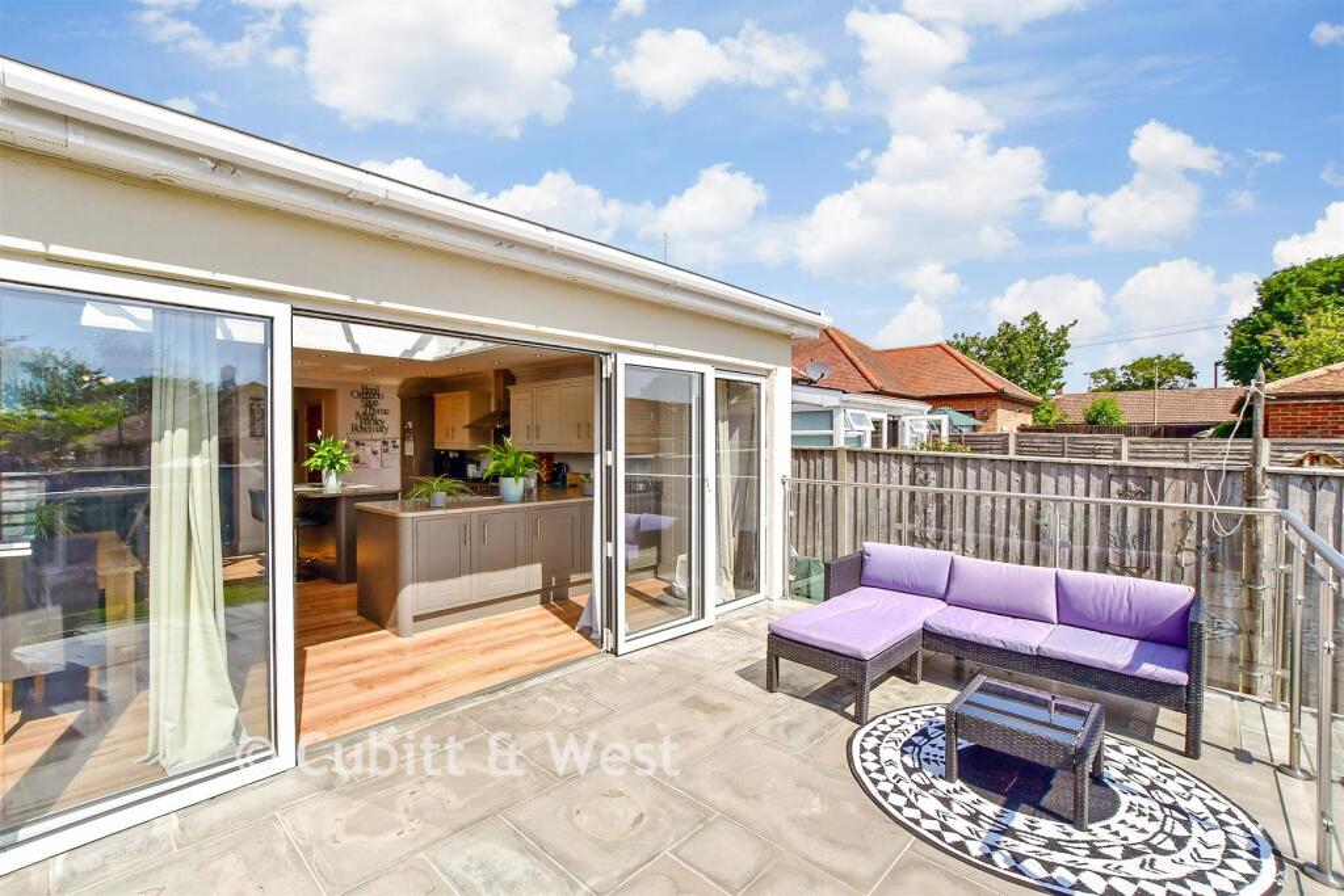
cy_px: 448
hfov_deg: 100.4
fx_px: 560
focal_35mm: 15
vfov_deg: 77.3
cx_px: 672
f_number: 8
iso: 320
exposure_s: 1/1000
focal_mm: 10
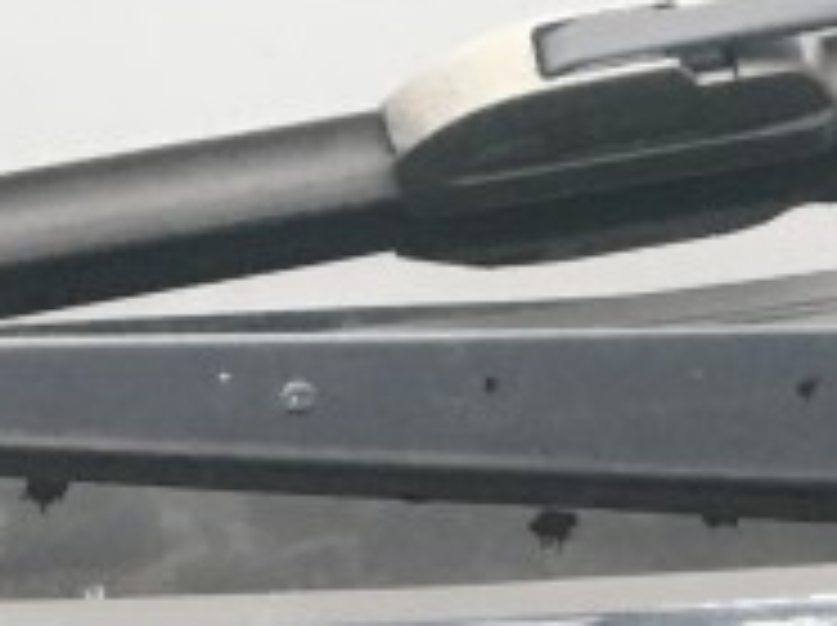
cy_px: 1680
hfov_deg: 12.4
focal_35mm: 160
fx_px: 3864
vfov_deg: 8.2
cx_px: 450
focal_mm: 4.15
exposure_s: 1/30
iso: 100
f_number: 2.2
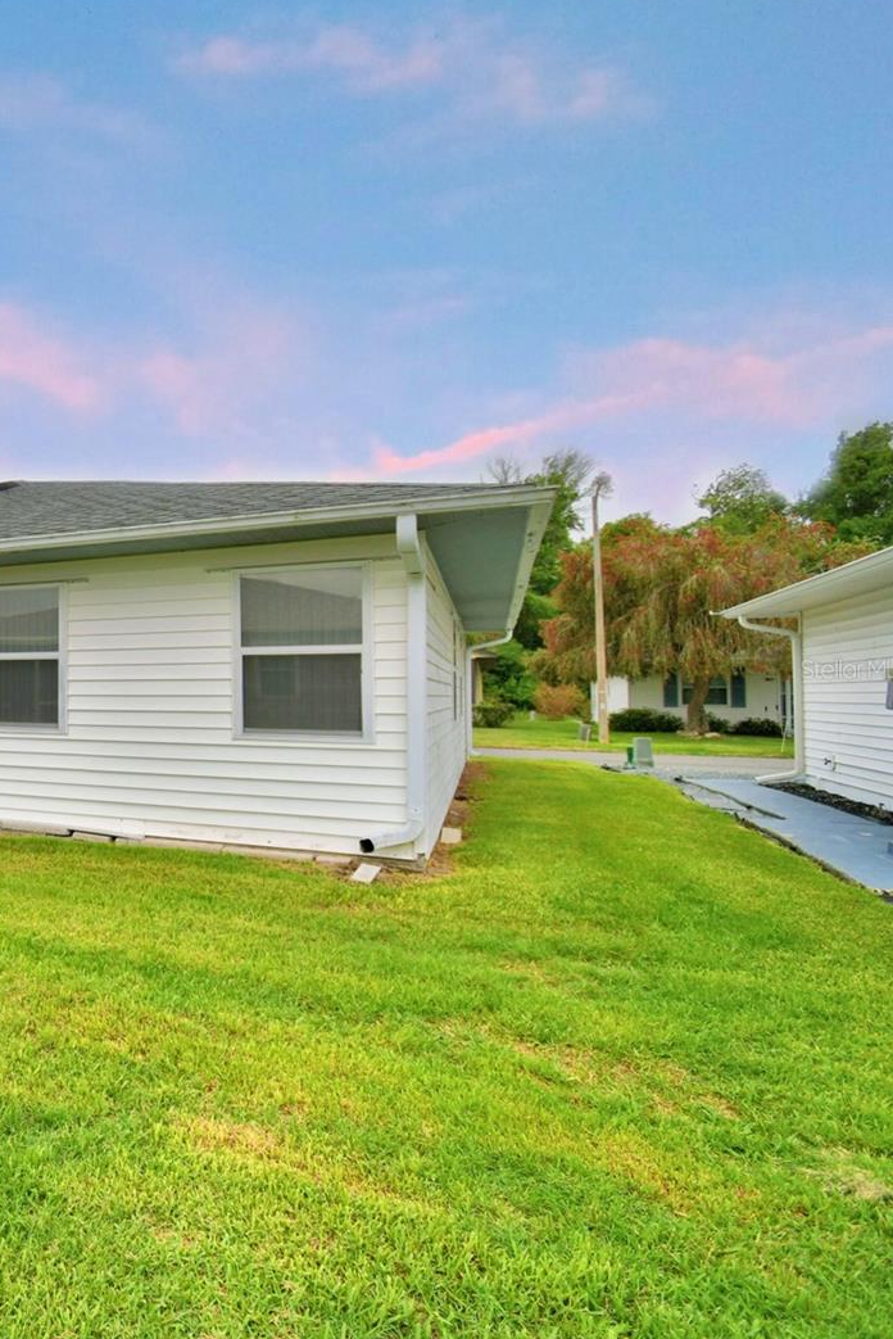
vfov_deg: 76.1
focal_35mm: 23
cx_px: -112
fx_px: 855
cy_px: 669
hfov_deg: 42.2
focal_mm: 10
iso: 100
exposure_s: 1/1250
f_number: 4.5
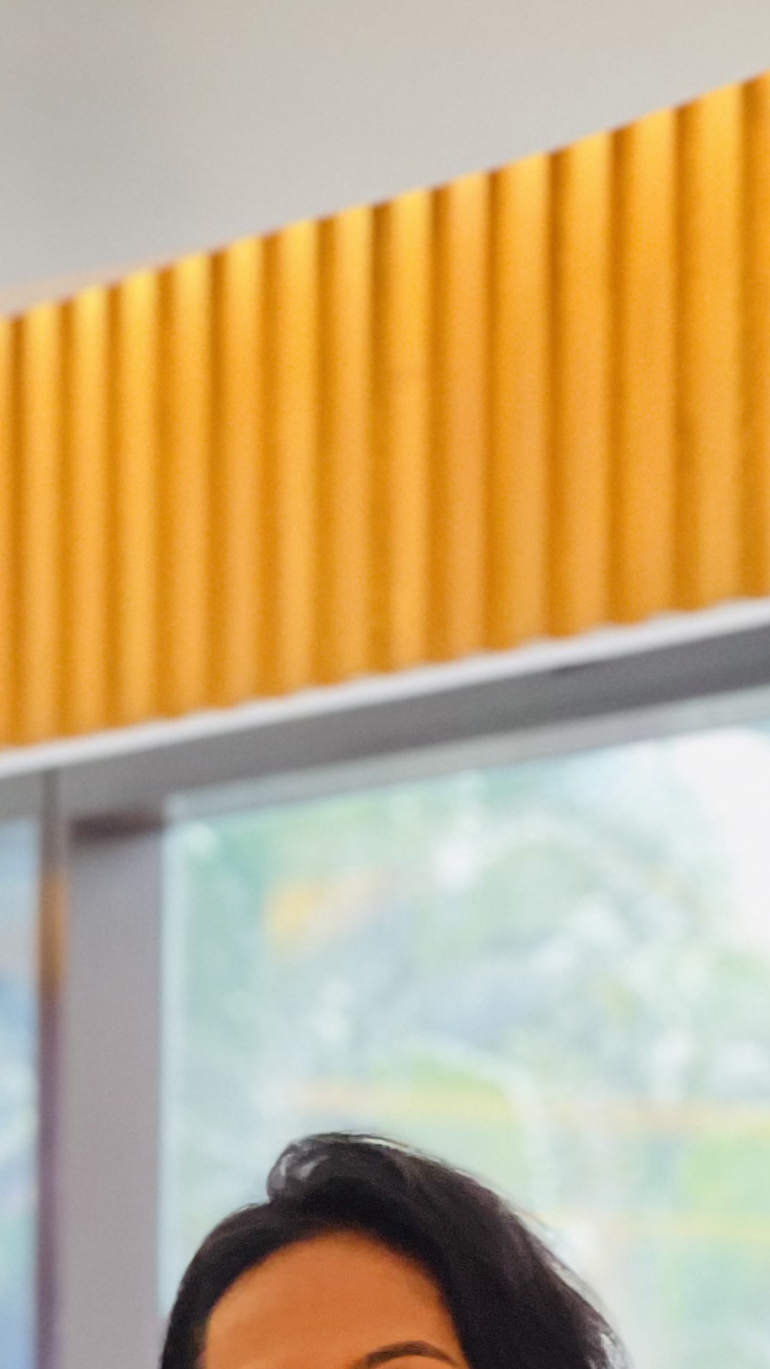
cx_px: 556
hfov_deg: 7.3
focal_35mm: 166
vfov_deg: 12.7
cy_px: 1585
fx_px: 6025
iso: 320
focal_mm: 7.5
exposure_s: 1/37
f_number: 2.2
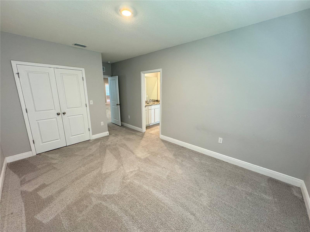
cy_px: 116
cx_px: 155
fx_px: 125
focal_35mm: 14
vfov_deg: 85.7
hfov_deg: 102.1
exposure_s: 1/60
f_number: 2.2
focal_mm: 2.22
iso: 400
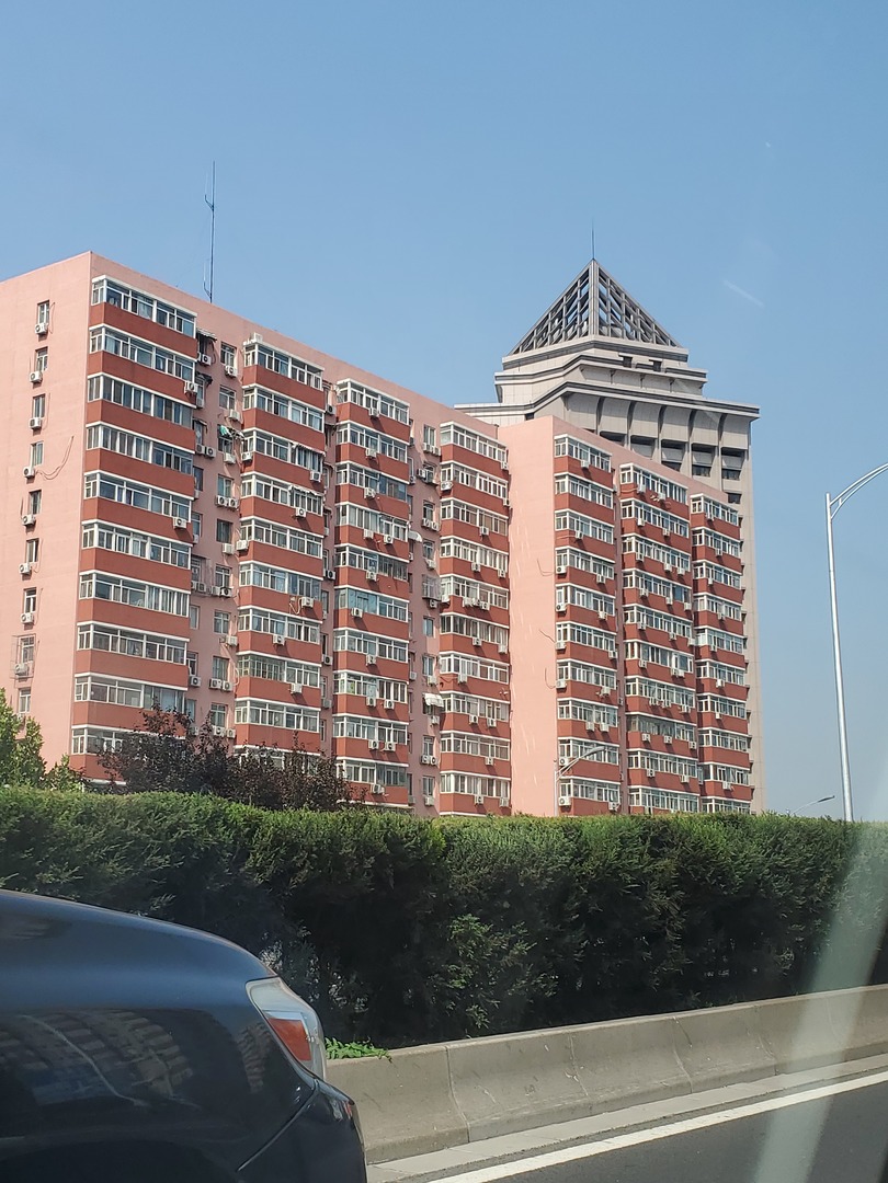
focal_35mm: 26
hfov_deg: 53.1
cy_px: 592
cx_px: 444
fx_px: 889
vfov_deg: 67.3
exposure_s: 1/1036
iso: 50
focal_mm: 4.3
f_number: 2.4
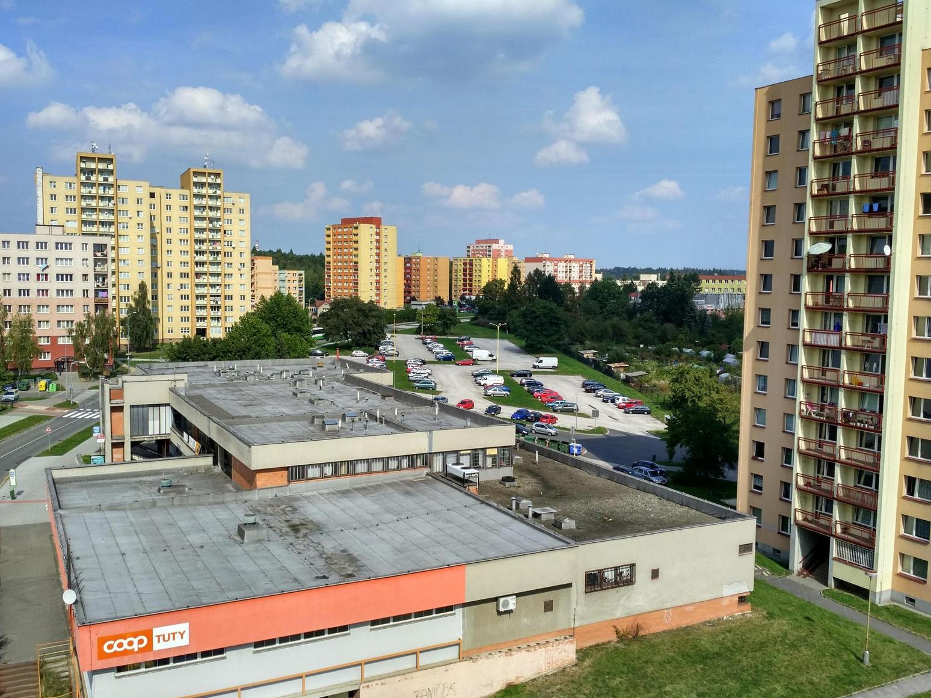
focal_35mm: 31
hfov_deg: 58.4
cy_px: 358
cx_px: 462
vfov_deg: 45.4
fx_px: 834
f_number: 2
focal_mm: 4.12
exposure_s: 1/1841
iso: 101
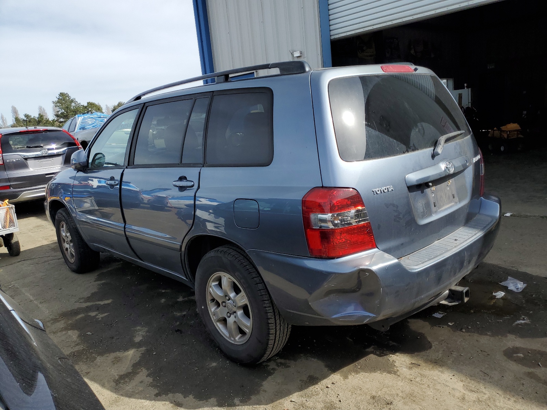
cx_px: 274
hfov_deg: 67.3
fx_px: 411
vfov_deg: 53.1
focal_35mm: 26
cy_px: 205
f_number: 1.5
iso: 50
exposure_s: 1/2500
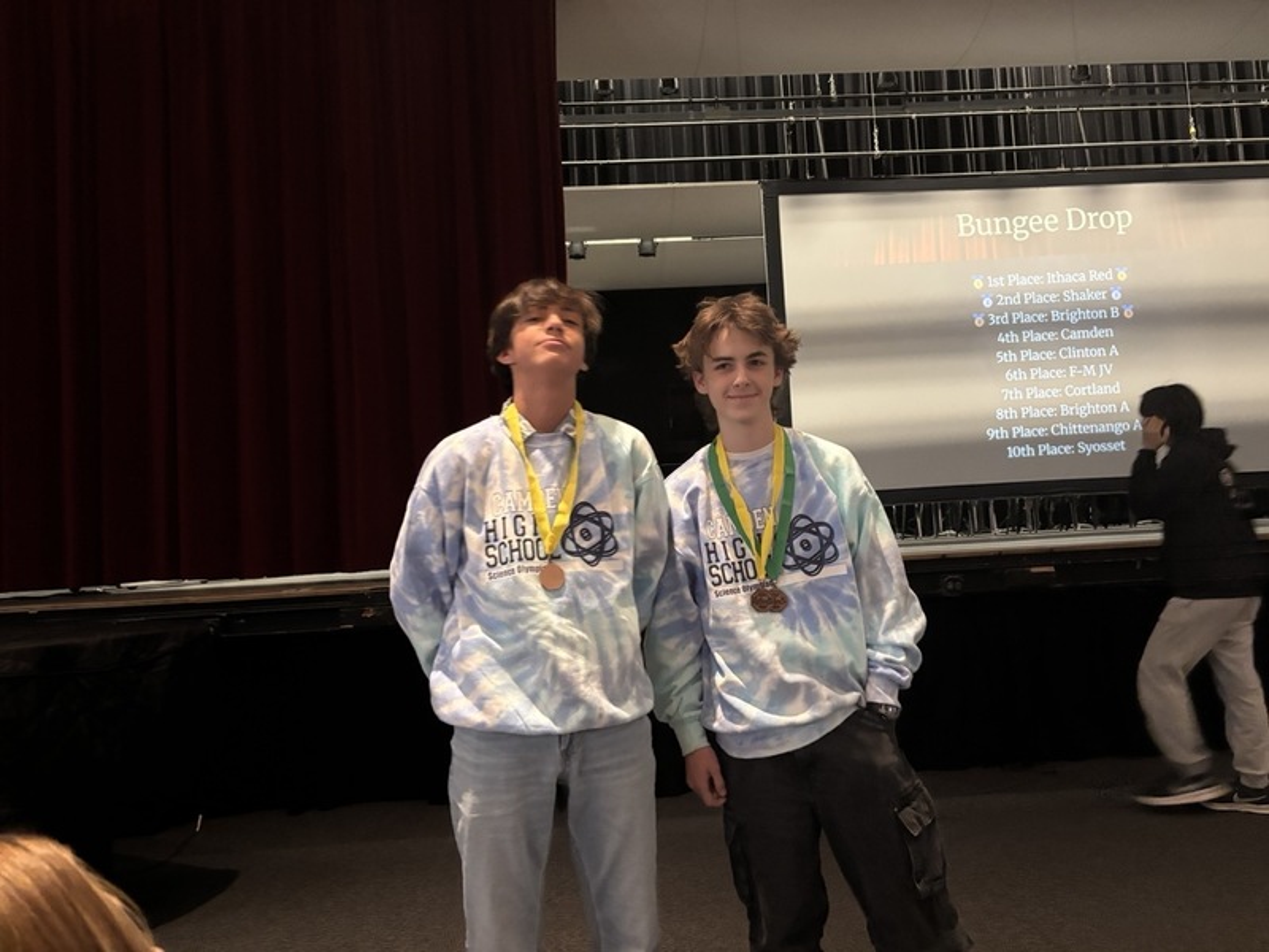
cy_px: 476
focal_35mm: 26
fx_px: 953
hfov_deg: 67.3
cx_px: 634
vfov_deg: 53.1
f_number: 1.6
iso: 800
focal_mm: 5.96
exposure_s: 1/30
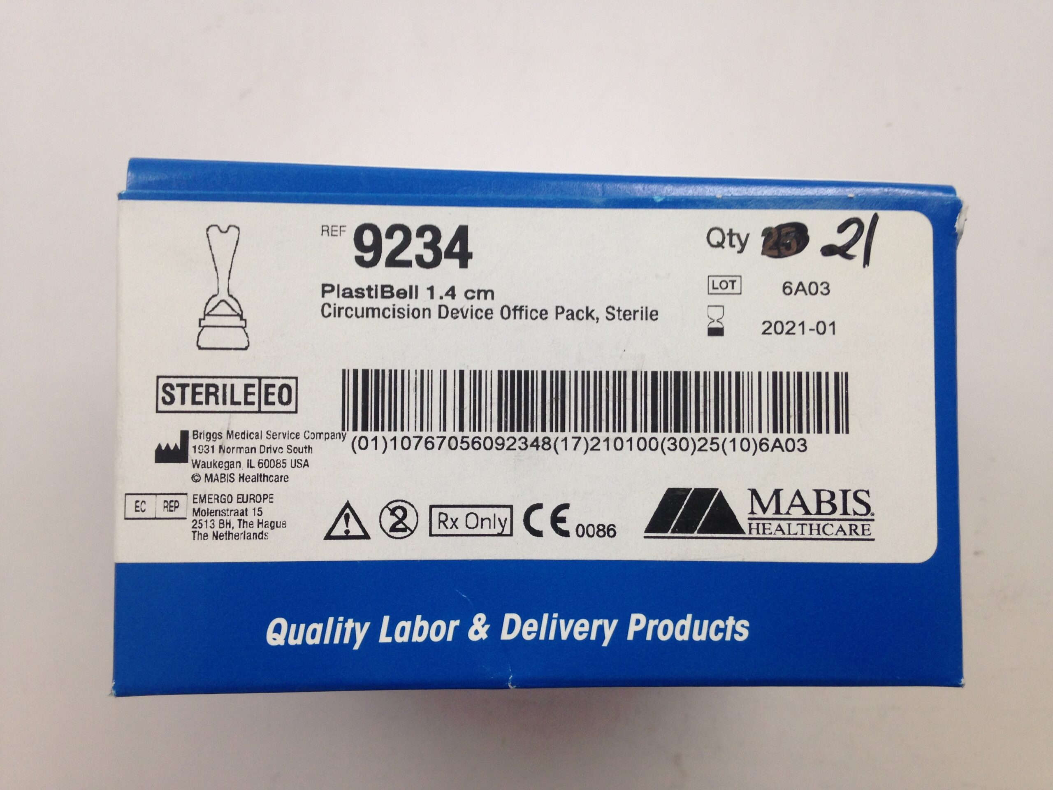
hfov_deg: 55.4
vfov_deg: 42.9
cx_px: 526
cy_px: 395
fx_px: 1004
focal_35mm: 33
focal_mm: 4.12
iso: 64
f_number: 2.4
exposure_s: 1/60
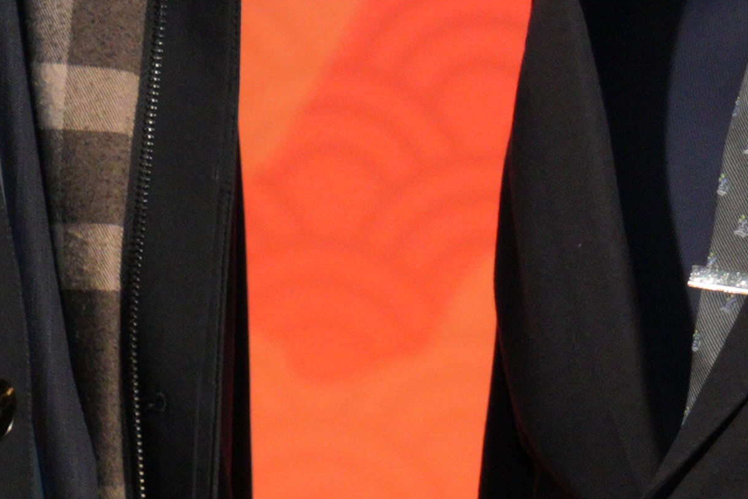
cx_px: 245
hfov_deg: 4.0
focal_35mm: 521
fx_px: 10823
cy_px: -335
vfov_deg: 2.6
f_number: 4
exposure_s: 1/200
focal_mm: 90
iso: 2500
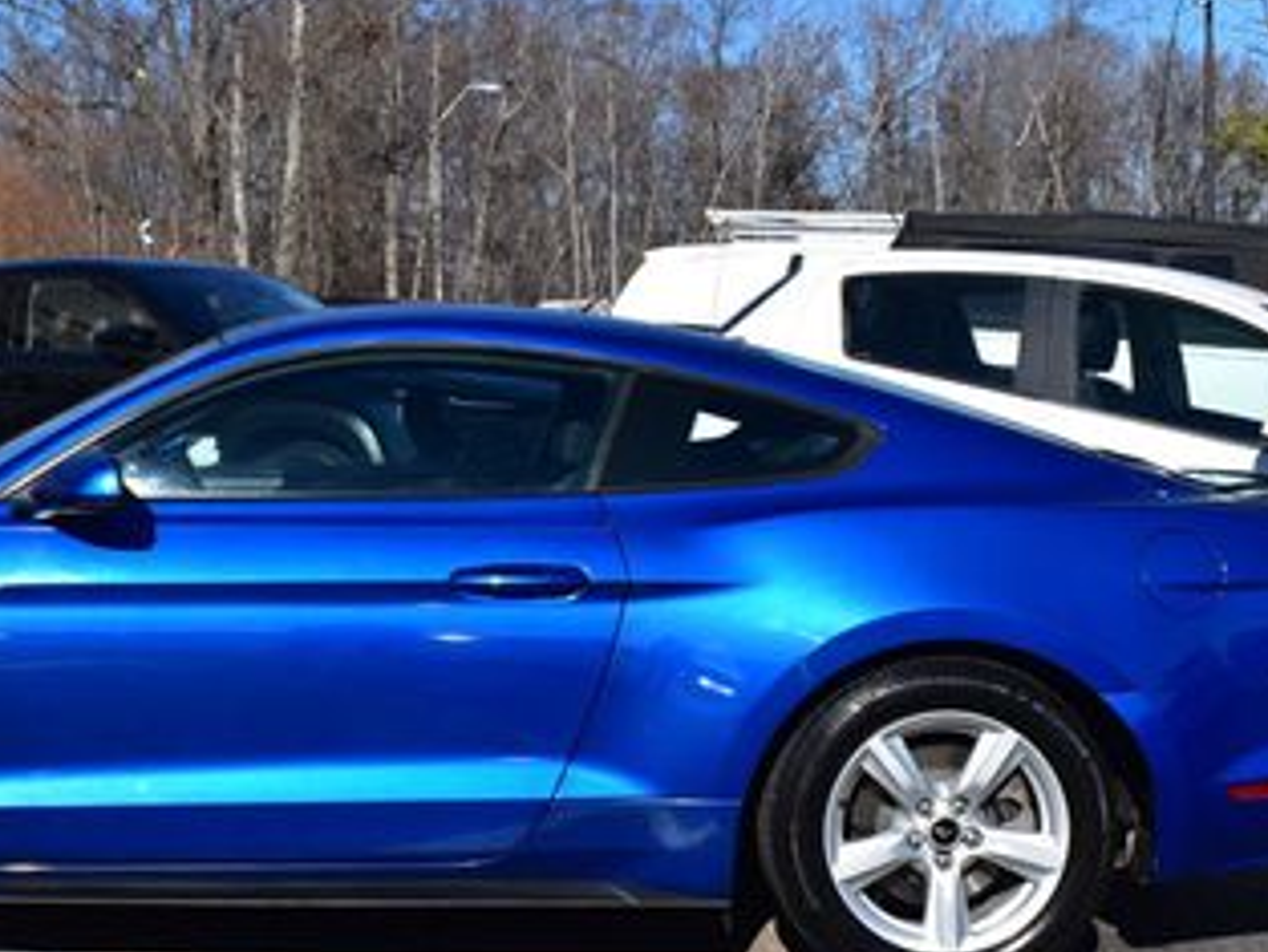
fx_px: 2162
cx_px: 320
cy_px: 490
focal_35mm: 59
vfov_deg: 24.8
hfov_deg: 32.1
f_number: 11
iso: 220
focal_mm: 20
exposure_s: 1/500
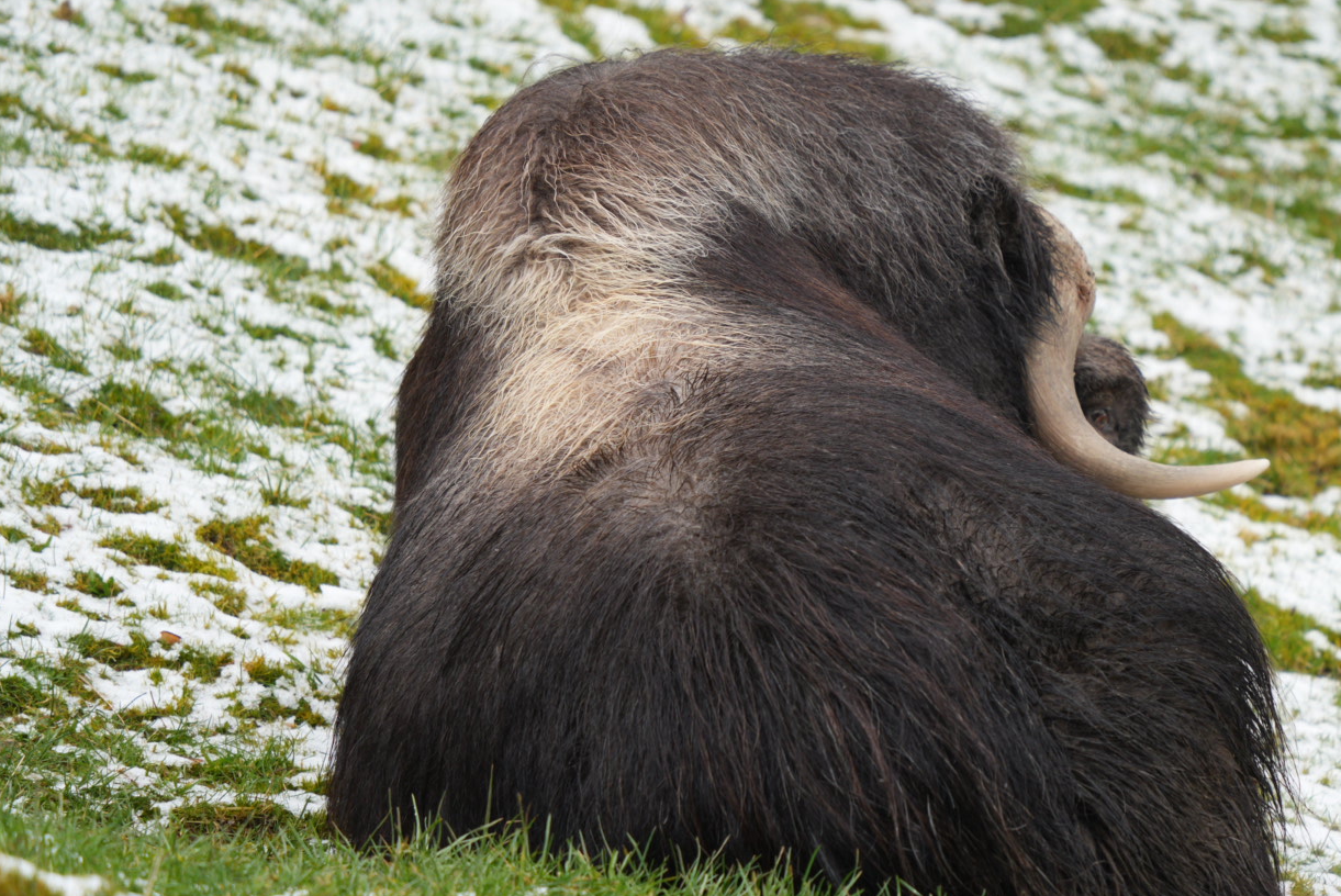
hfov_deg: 2.8
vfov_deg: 1.8
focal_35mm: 748
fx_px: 27882
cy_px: 458
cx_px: 858
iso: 640
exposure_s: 1/400
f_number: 6.3
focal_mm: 565
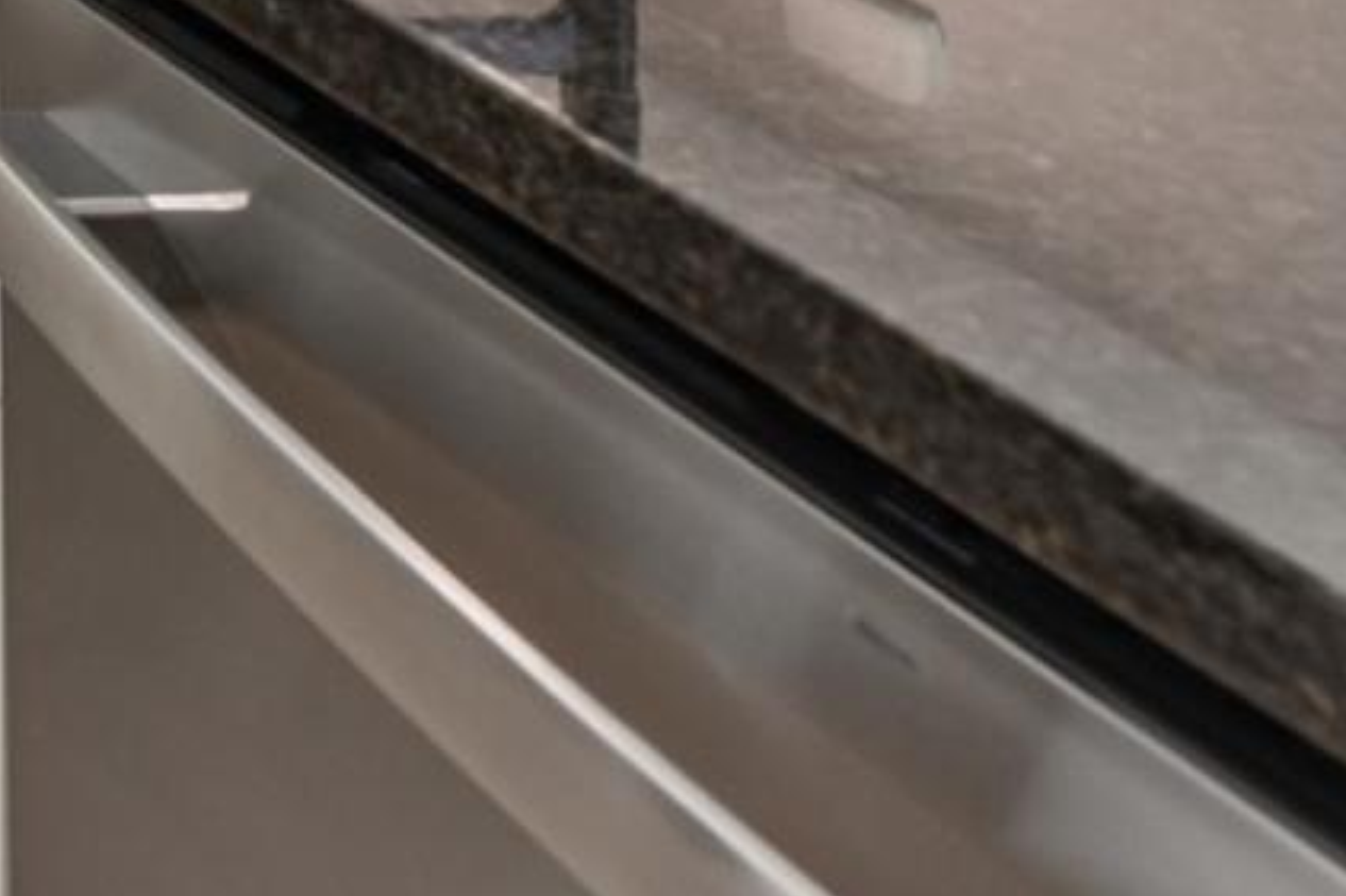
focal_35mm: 68
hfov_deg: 16.1
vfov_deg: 14.0
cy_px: -1258
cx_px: -1738
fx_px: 2541
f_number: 8
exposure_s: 1/10
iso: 100
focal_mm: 14
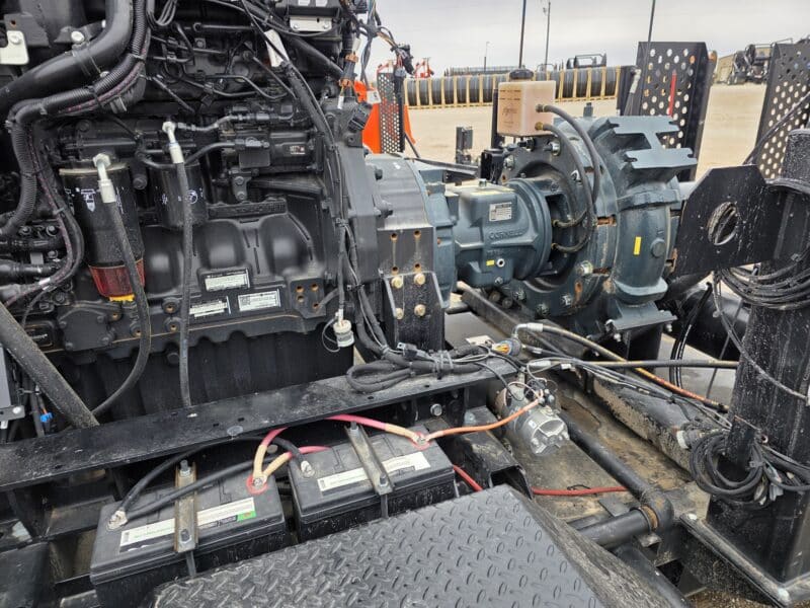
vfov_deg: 58.9
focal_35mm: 23
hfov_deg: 73.9
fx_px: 538
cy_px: 304
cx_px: 405
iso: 50
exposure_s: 1/359
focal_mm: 6.3
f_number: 1.7
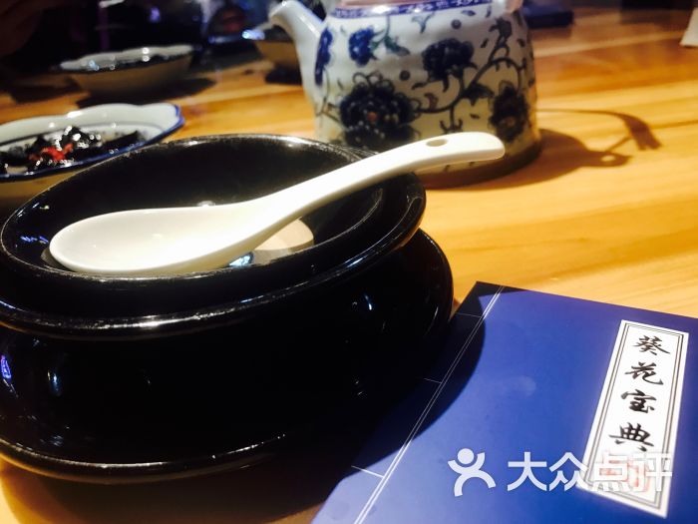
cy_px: 262
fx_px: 565
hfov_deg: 63.4
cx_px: 349
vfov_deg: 49.7
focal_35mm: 28
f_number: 1.8
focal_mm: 3.99
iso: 40
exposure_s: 1/17
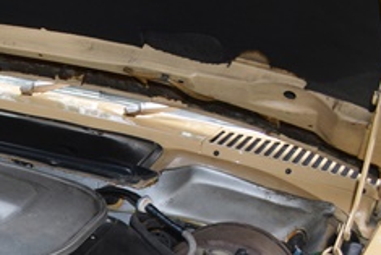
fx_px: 731
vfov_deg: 18.8
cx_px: -97
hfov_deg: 25.6
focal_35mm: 69
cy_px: 297
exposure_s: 1/125
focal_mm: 18
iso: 280
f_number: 3.5
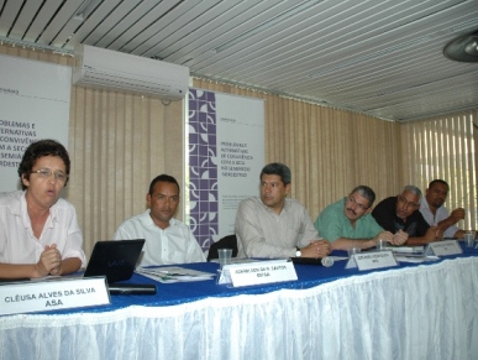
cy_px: 182
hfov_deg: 59.7
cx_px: 205
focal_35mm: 30
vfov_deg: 46.9
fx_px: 415
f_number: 5
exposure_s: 1/60
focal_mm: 18
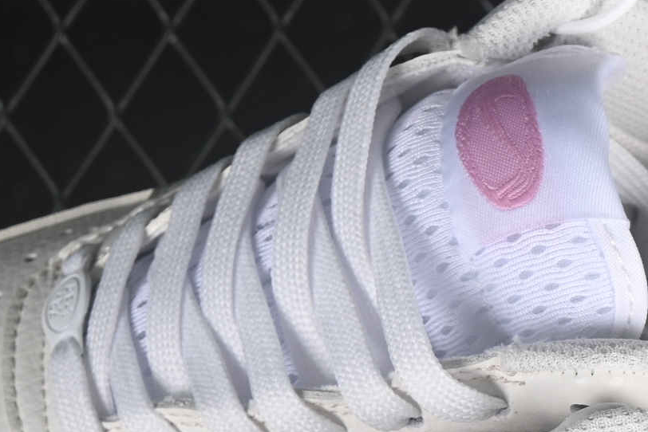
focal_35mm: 257
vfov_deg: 5.3
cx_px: 405
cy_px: 632
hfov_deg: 8.0
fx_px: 4627
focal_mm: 50
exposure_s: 1/80
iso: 160
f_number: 7.1
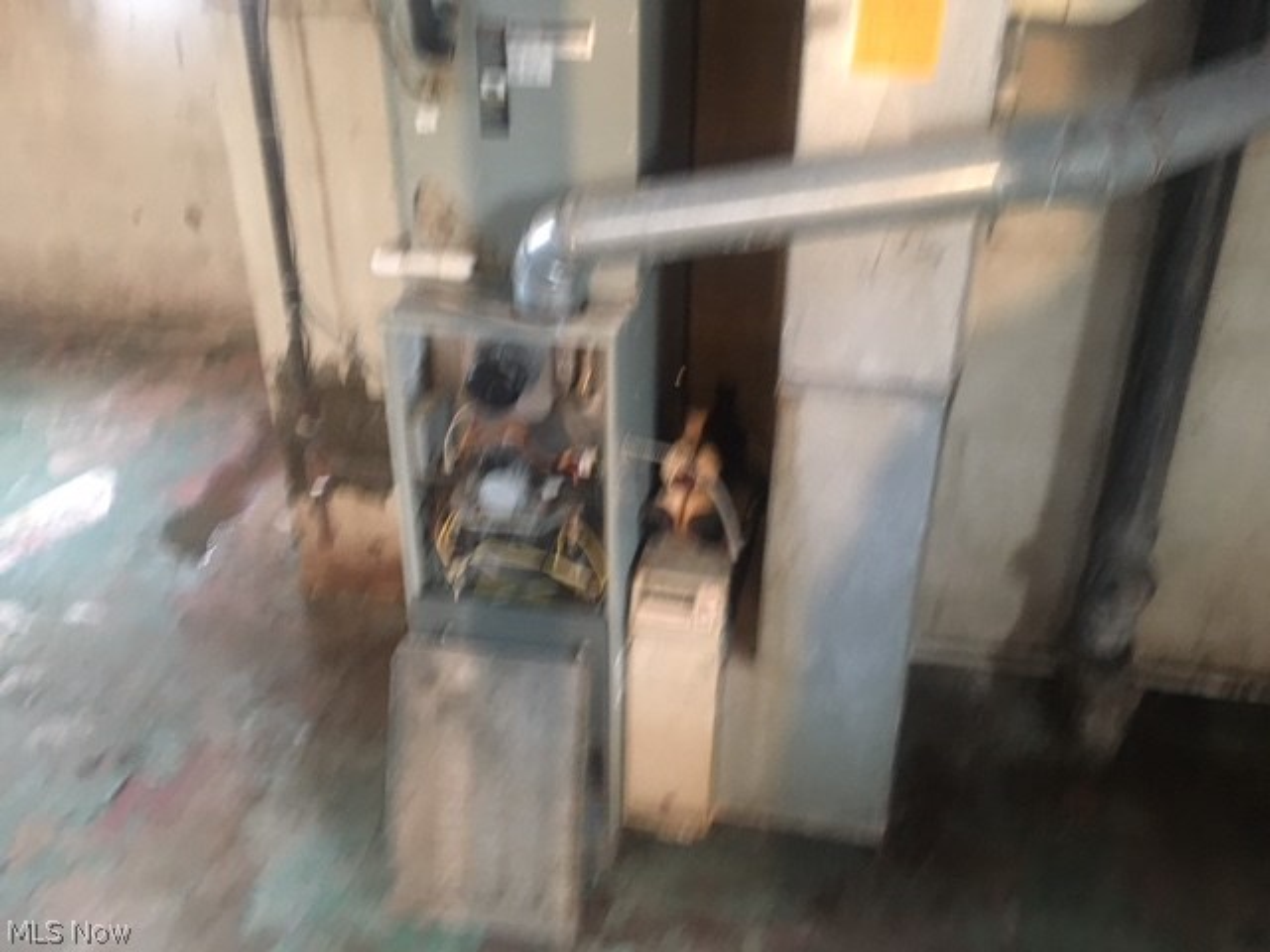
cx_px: 635
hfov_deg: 61.7
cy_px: 476
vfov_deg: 48.2
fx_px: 1064
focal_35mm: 29
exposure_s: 1/15
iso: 400
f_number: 2.2
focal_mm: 4.15
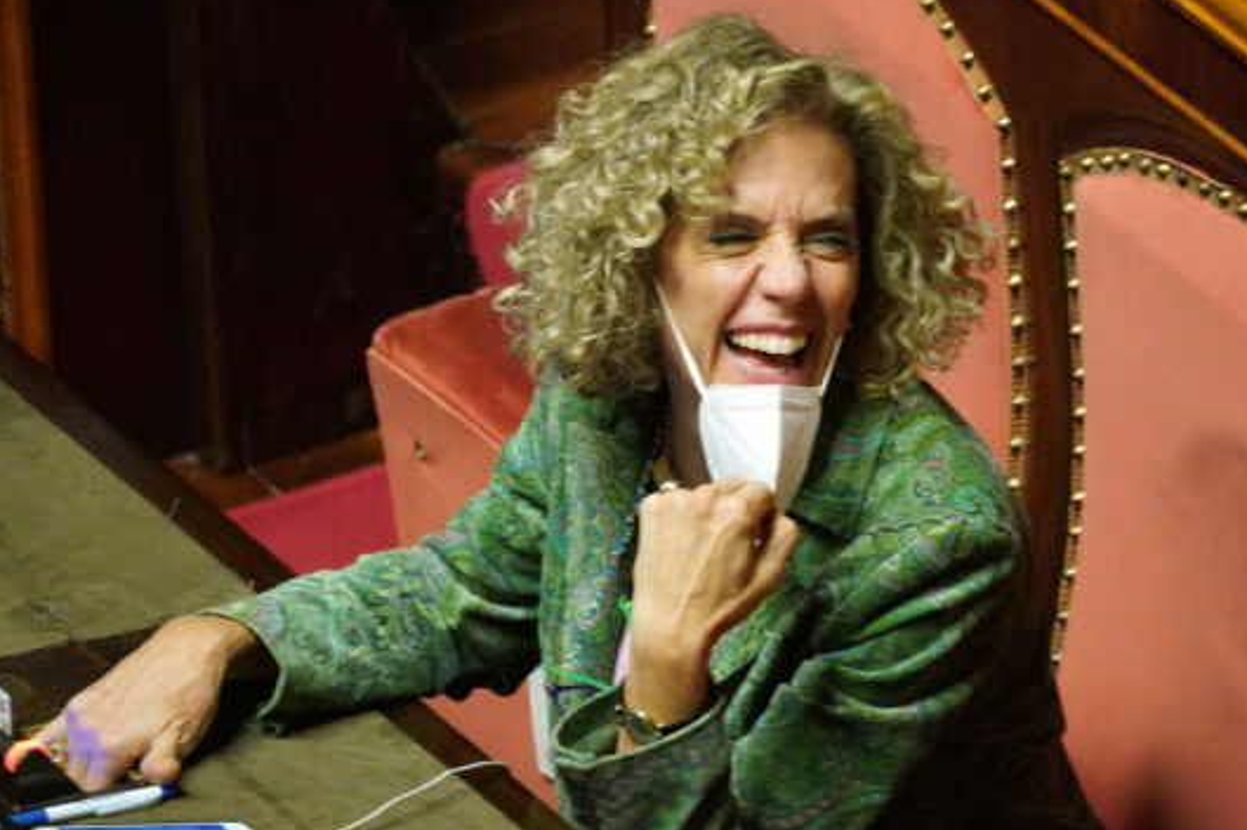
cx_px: 700
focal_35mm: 681
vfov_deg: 2.0
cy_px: 441
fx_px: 23574
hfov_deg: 3.0
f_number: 5.6
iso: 10000
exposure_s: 1/160
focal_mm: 400
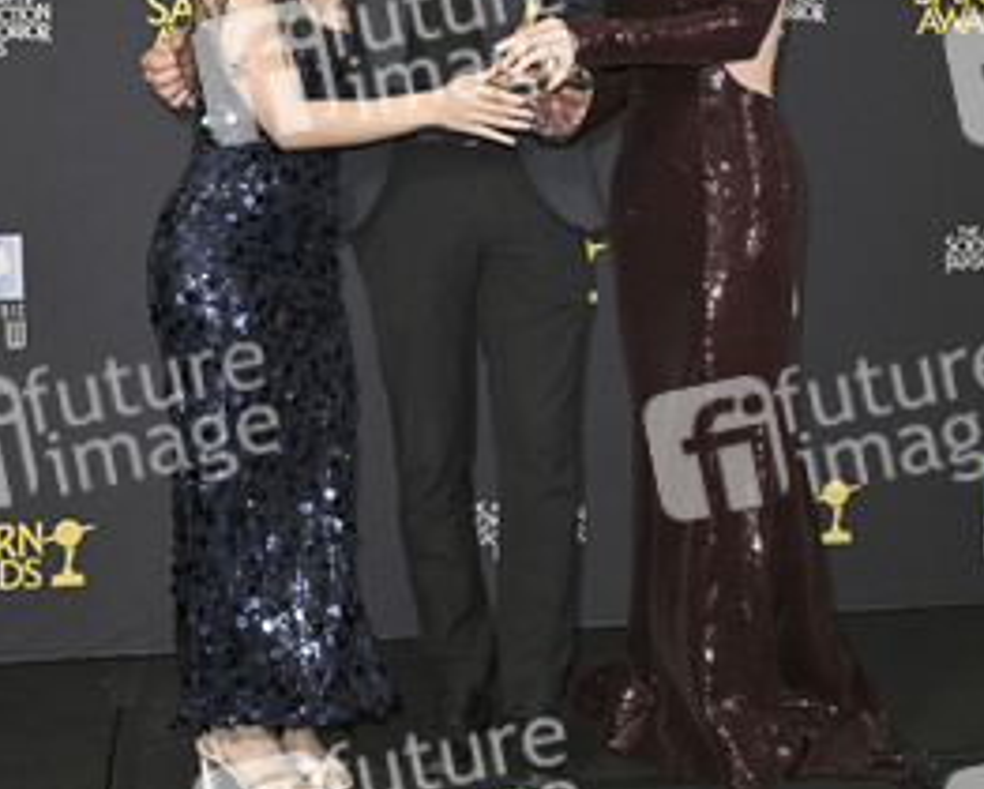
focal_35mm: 63
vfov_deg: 24.1
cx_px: 496
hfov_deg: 30.0
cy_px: 244
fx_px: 1836
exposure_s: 1/320
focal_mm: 44
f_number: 5.6
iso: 2000
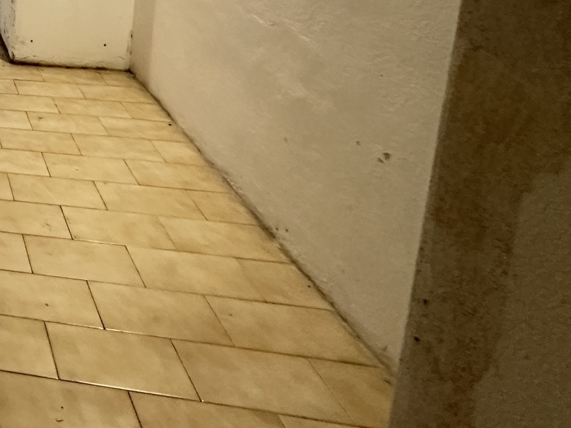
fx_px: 693
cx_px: -250
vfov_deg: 30.3
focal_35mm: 42
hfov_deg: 30.0
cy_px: -56
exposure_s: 1/50
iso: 400
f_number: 2.2
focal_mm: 2.22
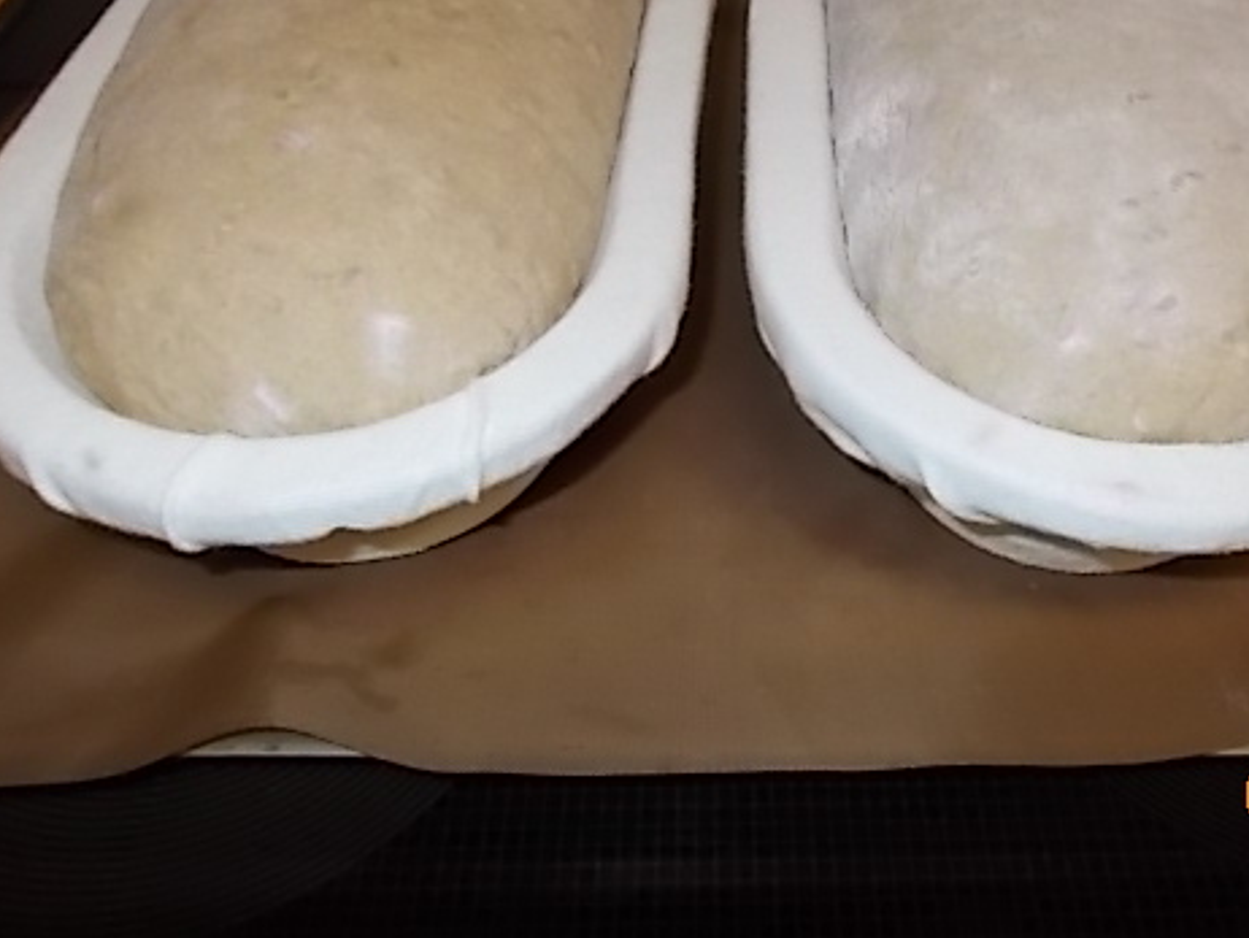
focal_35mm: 36
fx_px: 1300
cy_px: 300
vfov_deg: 39.1
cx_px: 762
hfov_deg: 50.9
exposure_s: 1/25
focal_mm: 4.6
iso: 200
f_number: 3.2
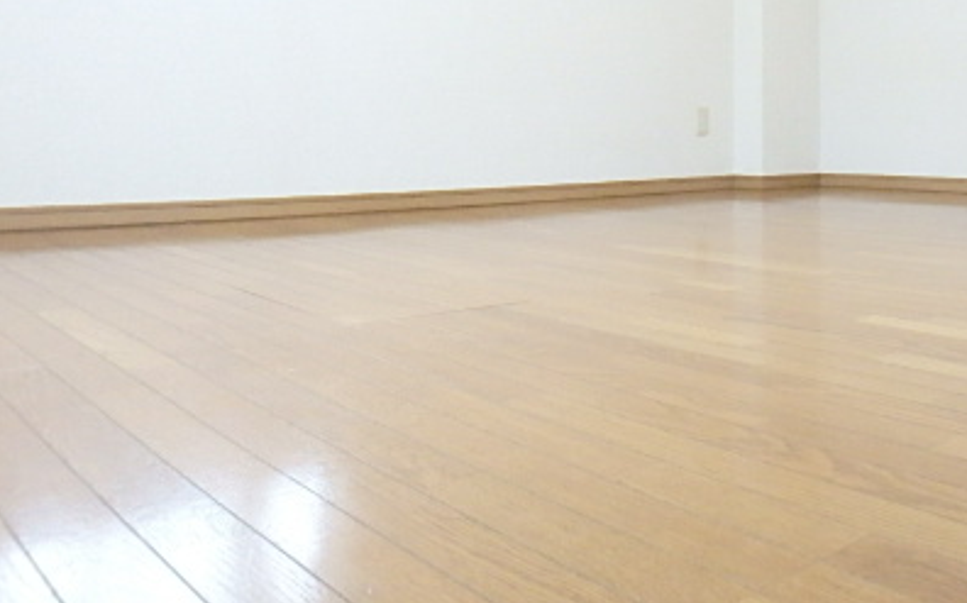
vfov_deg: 34.2
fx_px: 948
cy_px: 115
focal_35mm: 36
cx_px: 684
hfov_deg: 52.4
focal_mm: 3.7
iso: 800
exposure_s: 1/30
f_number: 3.5
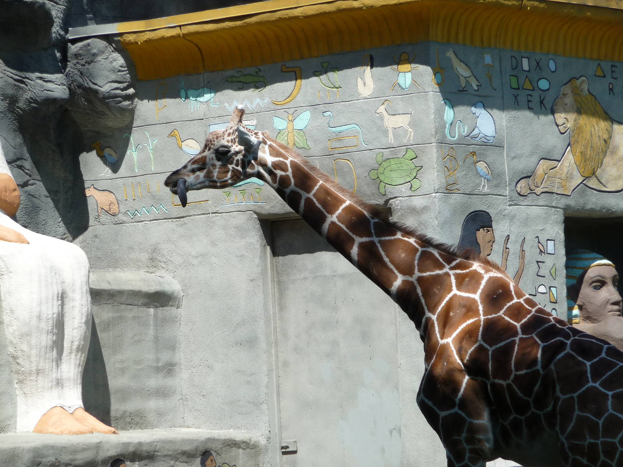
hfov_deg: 11.6
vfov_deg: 8.7
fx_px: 3060
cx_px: 312
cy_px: 234
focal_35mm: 170
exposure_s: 1/400
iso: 100
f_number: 4.8
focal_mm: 29.1
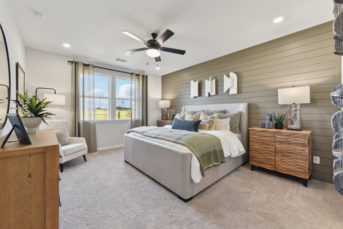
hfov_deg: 104.2
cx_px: 172
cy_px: 114
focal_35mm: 14
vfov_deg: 81.2
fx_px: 133
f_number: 8
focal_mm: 14
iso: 160
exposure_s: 1/8
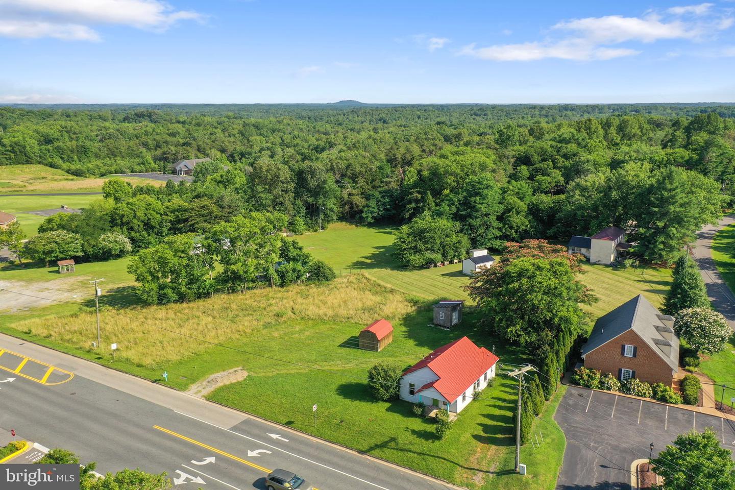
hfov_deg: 65.5
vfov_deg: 46.4
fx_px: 572
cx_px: 368
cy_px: 245
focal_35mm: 28
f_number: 3.5
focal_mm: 10.26
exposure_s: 1/60
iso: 100
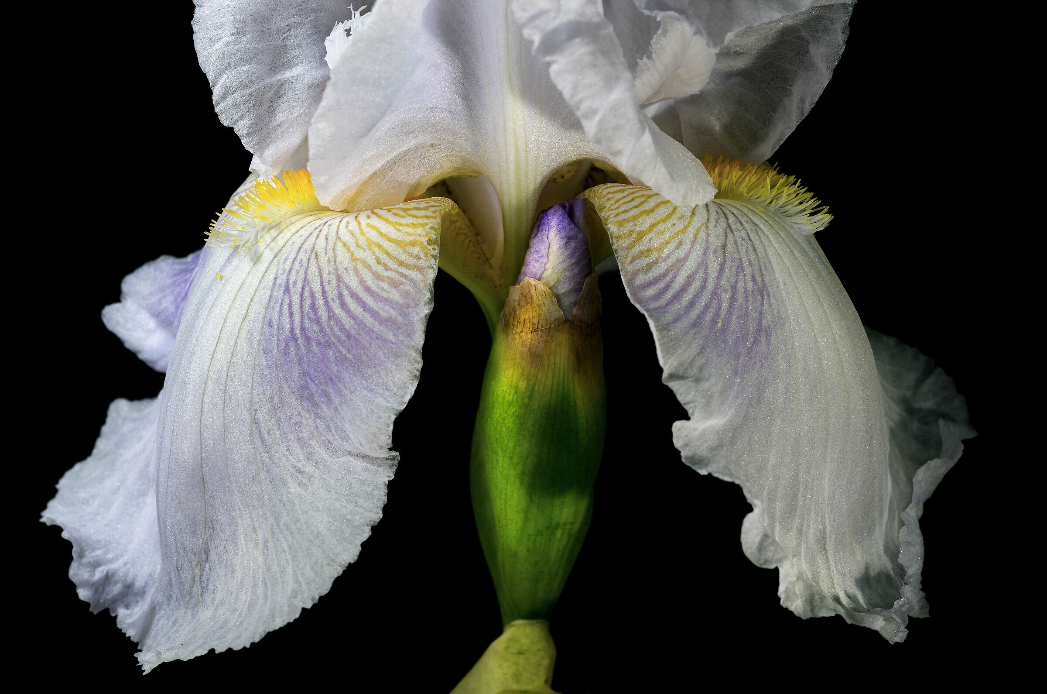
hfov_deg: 22.7
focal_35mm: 90
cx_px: 524
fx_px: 2612
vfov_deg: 15.1
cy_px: 347
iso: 100
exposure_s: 1/2
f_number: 10
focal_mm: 60
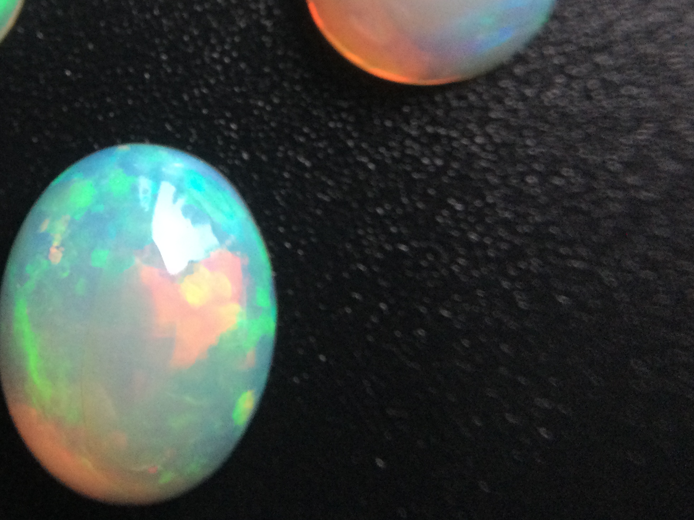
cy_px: 98
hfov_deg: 35.7
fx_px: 1042
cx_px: 150
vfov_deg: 27.4
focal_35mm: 52
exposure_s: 1/33
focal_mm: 3.3
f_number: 2.4
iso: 160
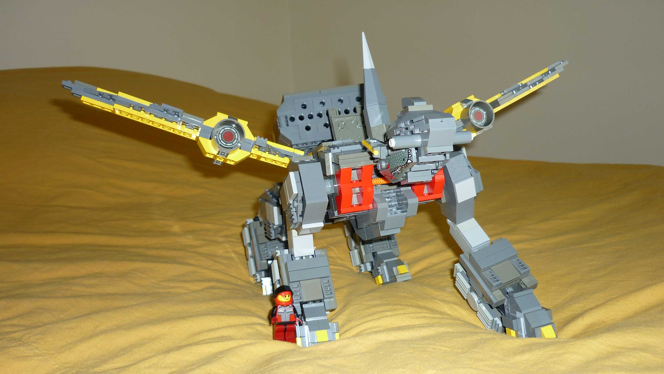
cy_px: 215
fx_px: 634
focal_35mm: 36
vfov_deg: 32.8
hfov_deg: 55.3
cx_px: 332
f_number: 2.8
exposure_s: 1/30
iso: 100
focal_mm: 5.5
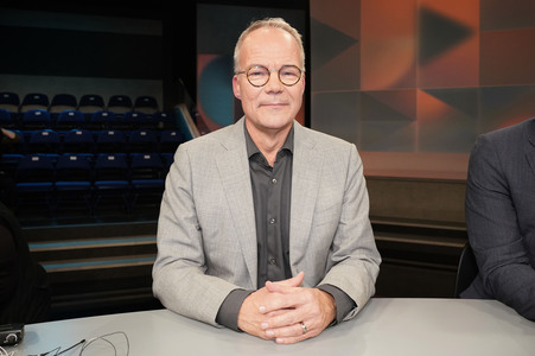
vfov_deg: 44.9
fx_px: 431
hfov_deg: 63.7
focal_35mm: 29
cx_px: 268
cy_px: 178
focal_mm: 29
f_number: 5.6
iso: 2000
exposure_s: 1/125
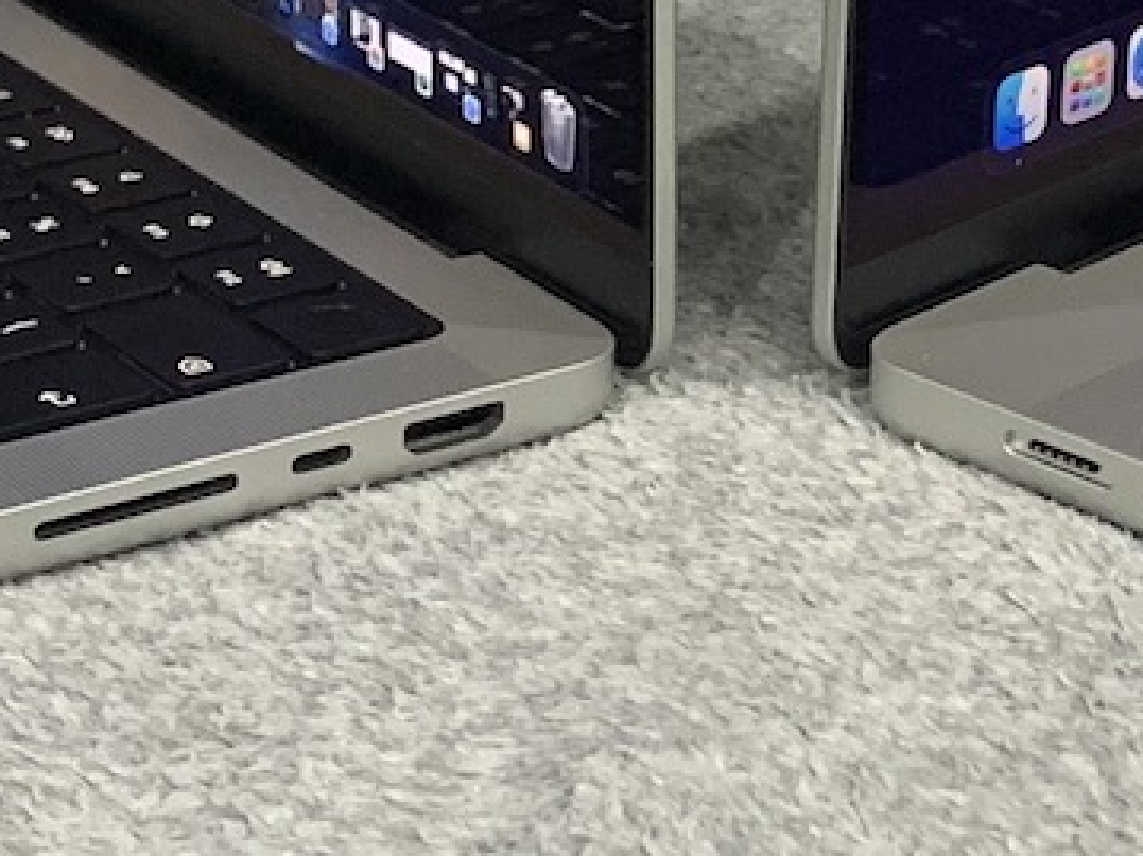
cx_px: 1057
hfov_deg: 13.4
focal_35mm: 146
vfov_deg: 10.1
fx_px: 4819
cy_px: 108
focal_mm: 4.25
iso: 320
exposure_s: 1/33
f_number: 1.8
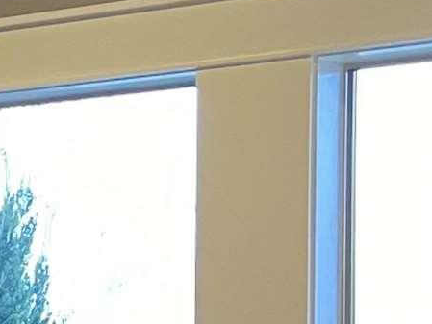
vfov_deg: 8.2
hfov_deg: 9.3
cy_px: 478
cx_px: -764
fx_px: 2222
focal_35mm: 178
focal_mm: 5.1
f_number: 1.6
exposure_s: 1/60
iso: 250
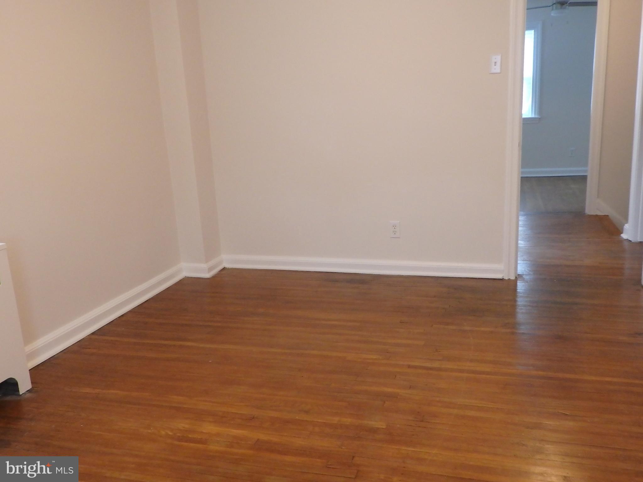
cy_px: 241
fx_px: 557
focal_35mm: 30
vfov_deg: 46.8
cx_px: 322
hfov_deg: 60.0
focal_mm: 5.5
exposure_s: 1/30
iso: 640
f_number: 3.3
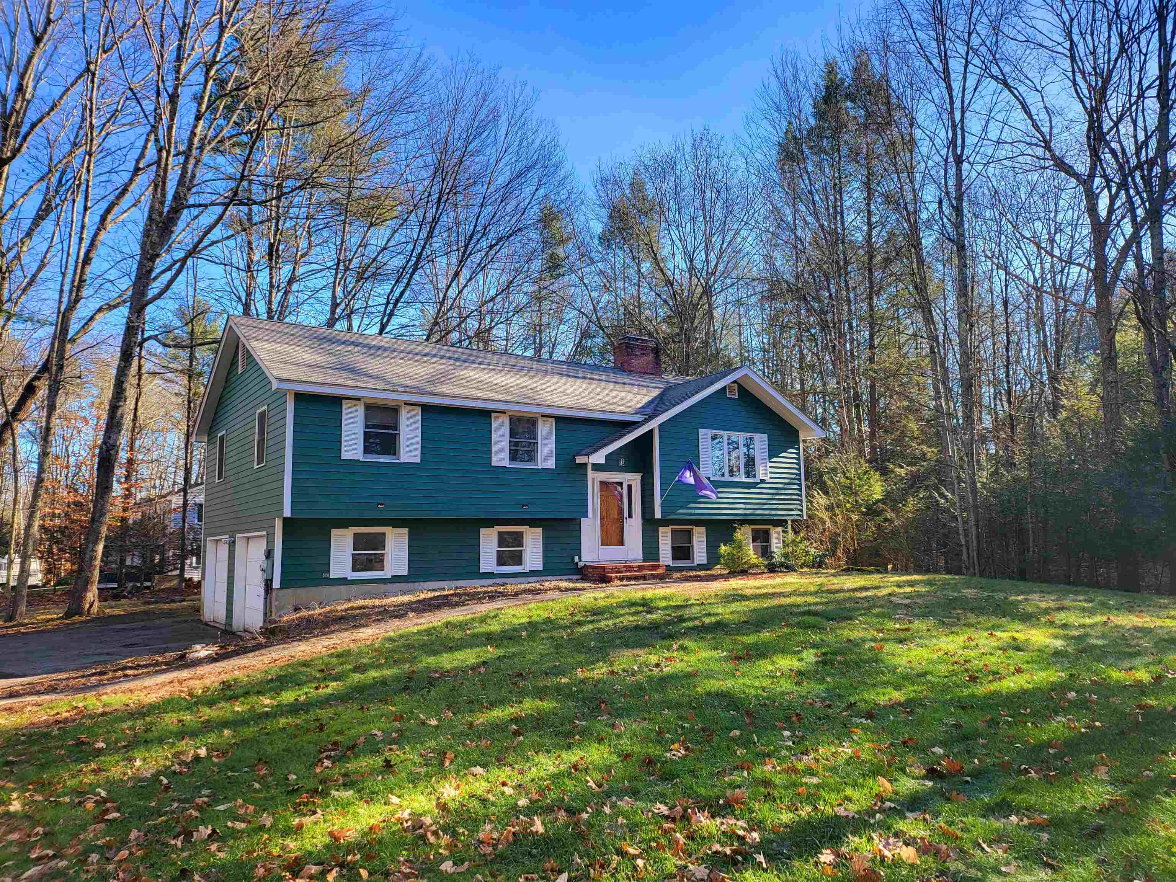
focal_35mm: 24
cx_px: 588
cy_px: 441
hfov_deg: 71.6
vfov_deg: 56.8
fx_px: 815
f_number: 1.8
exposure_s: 1/625
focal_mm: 5
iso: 40
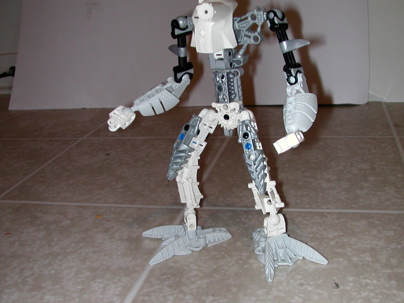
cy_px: 175
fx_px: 502
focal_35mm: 43
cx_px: 226
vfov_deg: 33.5
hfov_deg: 43.8
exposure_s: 1/59.9
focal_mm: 5.6
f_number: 2.7
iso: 100
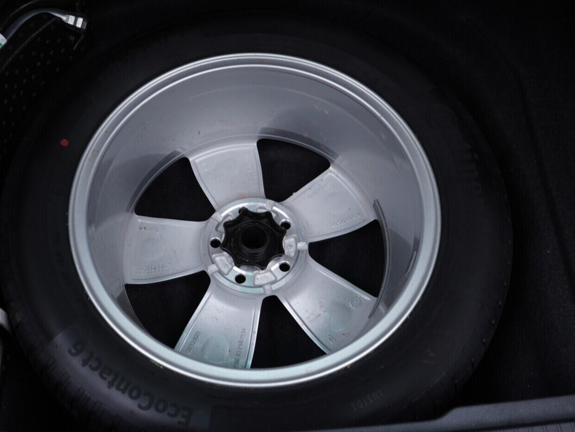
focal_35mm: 40
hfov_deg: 46.7
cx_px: 248
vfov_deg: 36.0
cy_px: 213
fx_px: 665
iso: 200
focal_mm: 24
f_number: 2.8
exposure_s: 1/40
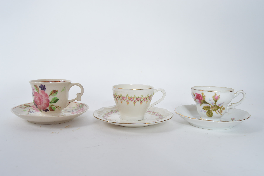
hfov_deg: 62.0
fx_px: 220
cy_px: 88
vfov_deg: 43.5
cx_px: 132
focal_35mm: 30
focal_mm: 20
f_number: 9
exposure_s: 1/100
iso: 200
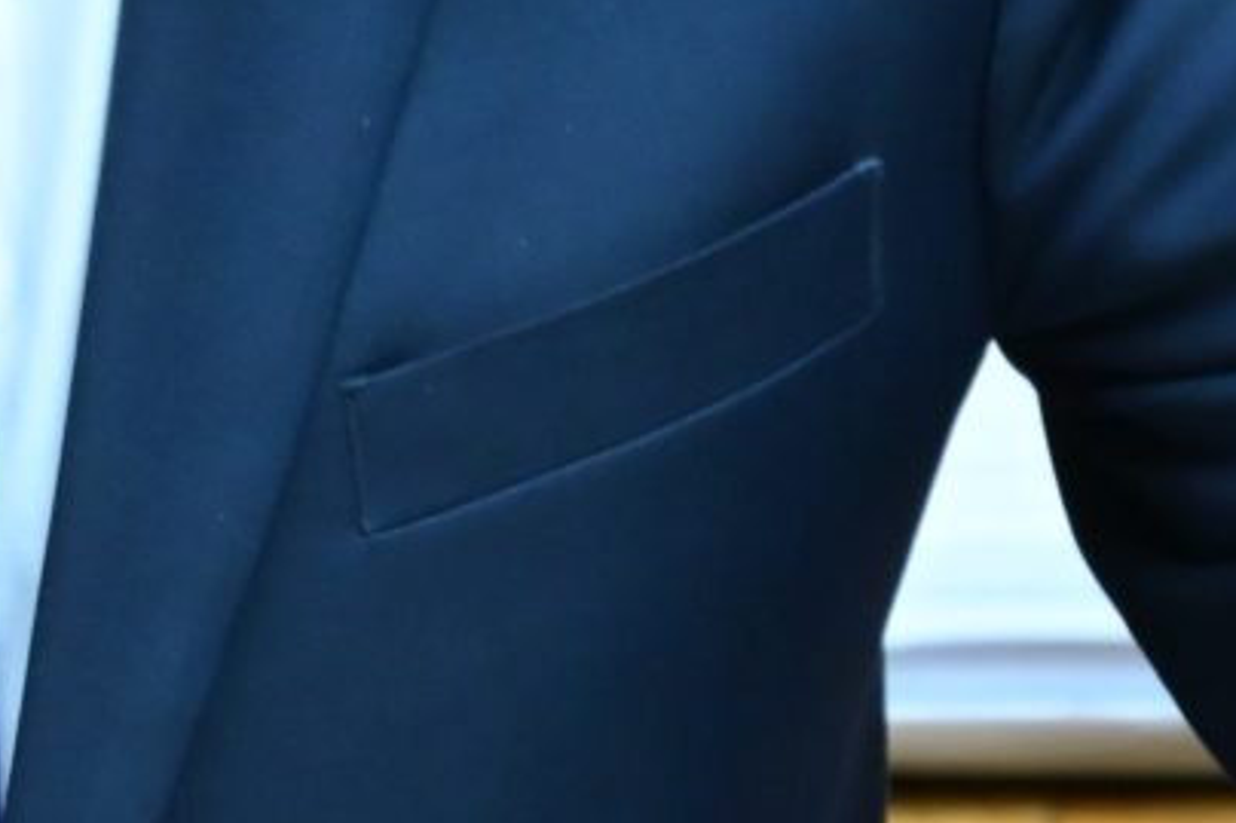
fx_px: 92280
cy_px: -442
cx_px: 860
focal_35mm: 2689
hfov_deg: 0.8
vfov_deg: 0.5
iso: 5600
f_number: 7.1
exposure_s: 1/250
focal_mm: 530
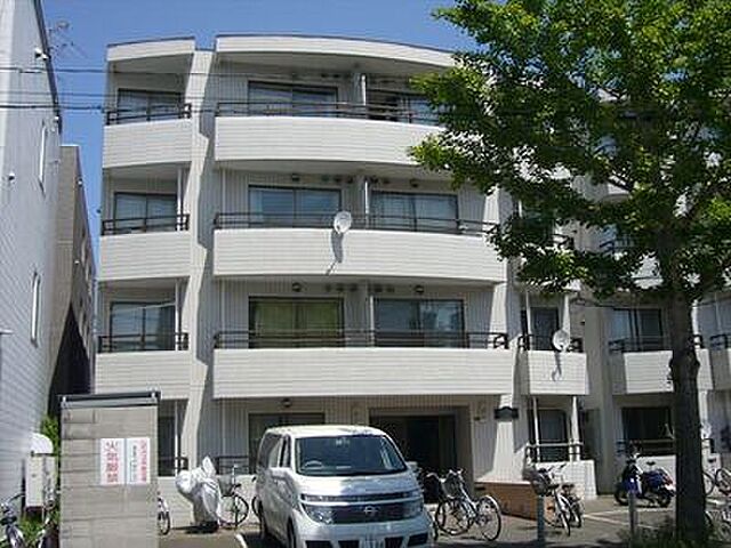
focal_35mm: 41
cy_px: 274
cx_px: 366
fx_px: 866
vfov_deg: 35.1
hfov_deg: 45.8
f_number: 5.6
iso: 80
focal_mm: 4.9
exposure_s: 1/400
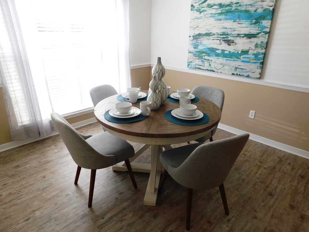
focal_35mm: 23
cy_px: 116
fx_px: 205
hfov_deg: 73.9
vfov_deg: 58.9
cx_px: 154
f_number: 3
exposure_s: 1/80
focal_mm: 4
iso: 125
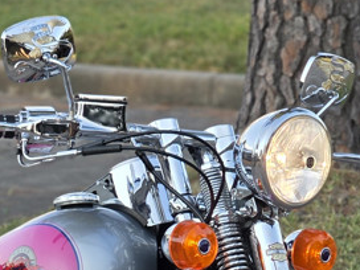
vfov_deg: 5.4
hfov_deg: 7.3
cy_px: 447
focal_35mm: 271
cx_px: 58
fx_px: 2818
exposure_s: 1/227
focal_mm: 7.9
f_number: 2.4
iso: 50
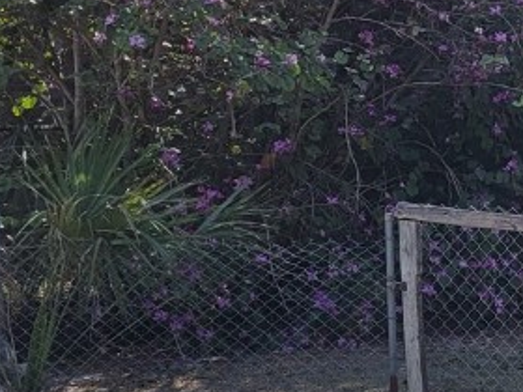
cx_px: 876
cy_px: 119
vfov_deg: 15.5
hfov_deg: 17.6
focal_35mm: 95
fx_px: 1435
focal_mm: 5.4
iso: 40
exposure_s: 1/2204
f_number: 1.8
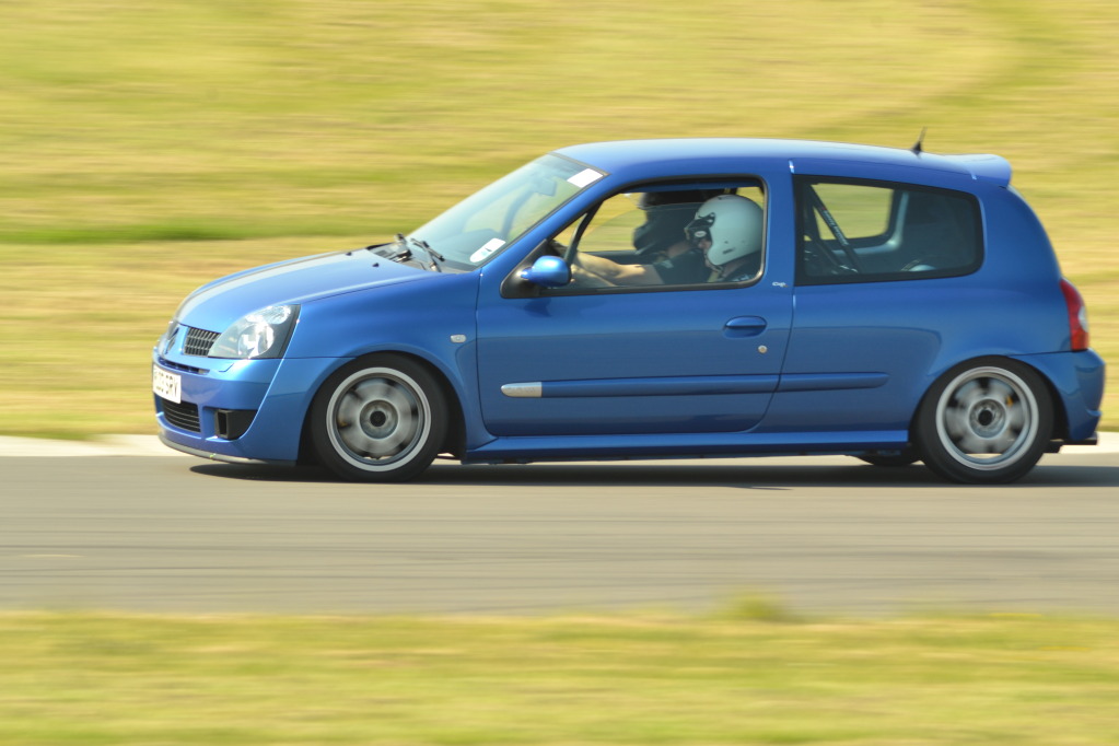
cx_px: 560
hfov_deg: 5.7
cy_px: 373
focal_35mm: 360
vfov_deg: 3.8
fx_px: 11189
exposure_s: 1/100
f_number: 13
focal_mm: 240
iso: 200
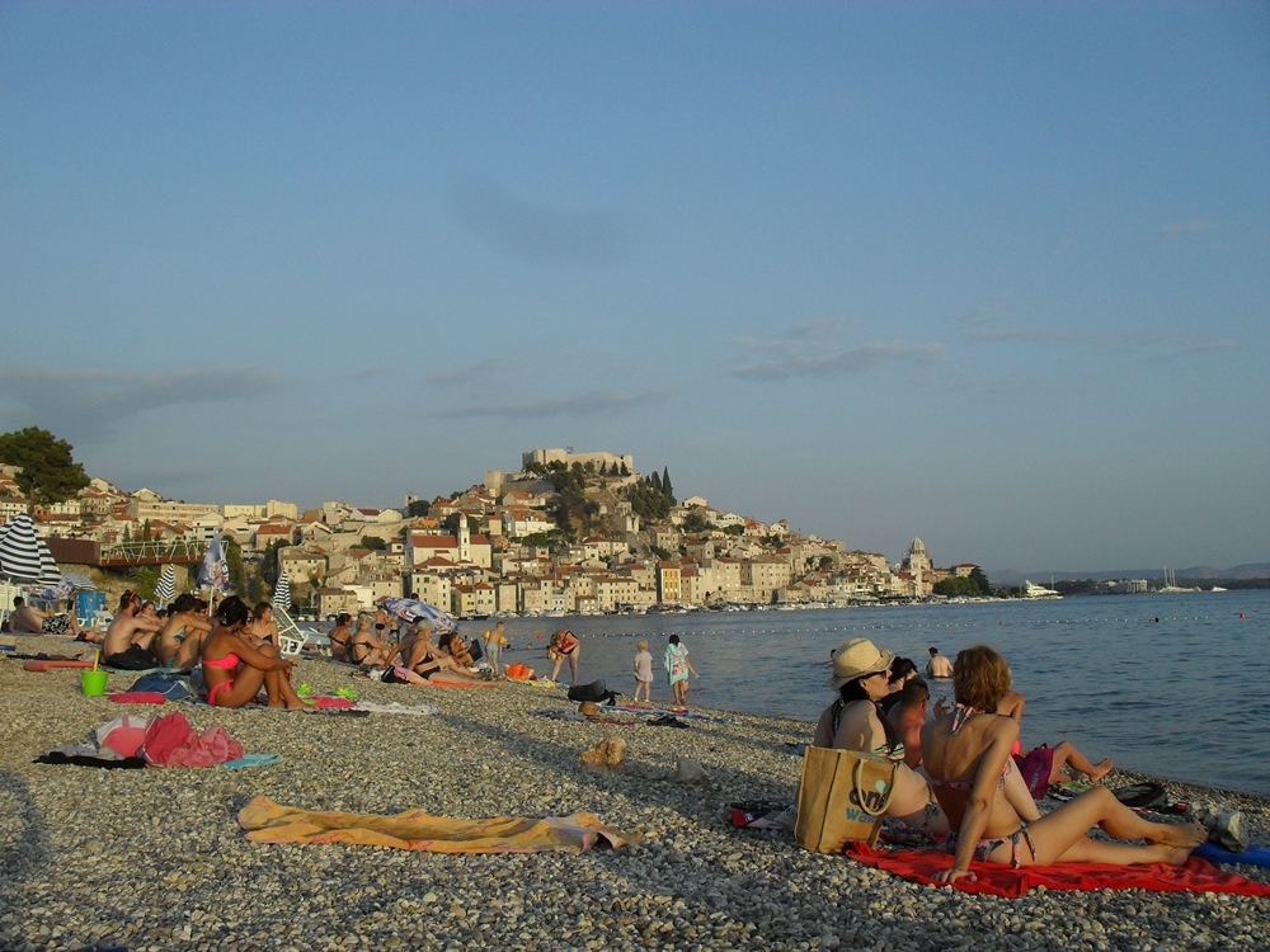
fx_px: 1284
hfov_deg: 52.6
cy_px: 476
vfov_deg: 40.7
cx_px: 635
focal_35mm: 35
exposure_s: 1/180
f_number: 8.4
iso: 100
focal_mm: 6.3
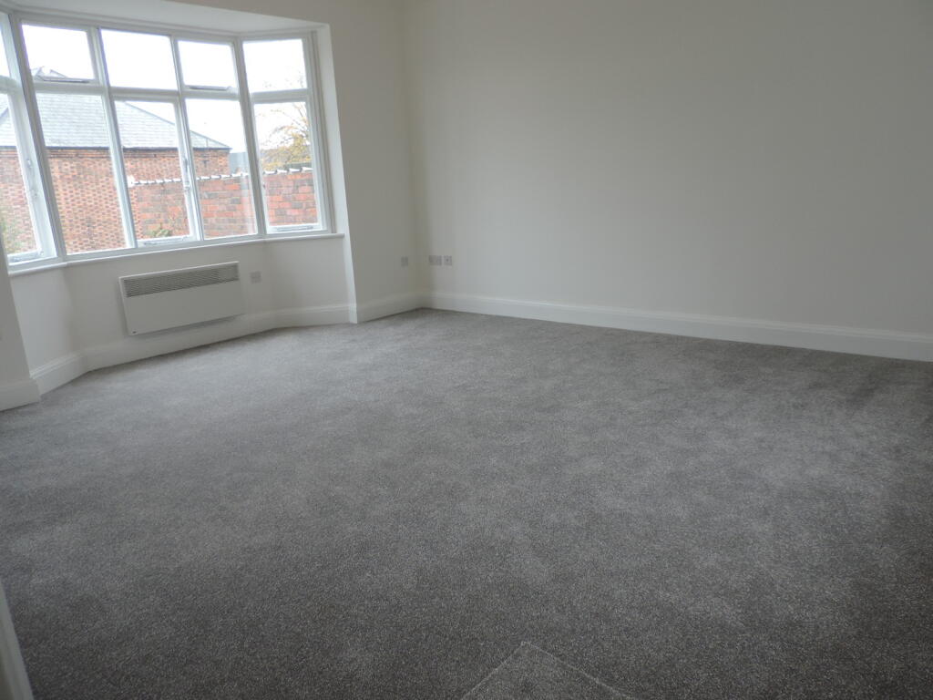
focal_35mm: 24
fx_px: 647
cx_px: 466
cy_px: 350
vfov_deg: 56.8
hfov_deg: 71.6
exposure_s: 1/30
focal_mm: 4.3
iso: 100
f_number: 3
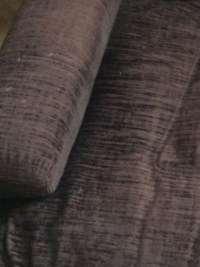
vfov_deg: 23.0
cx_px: 267
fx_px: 647
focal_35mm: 84
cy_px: 55
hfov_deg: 16.5
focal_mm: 4.15
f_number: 2.2
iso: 500
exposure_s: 1/17
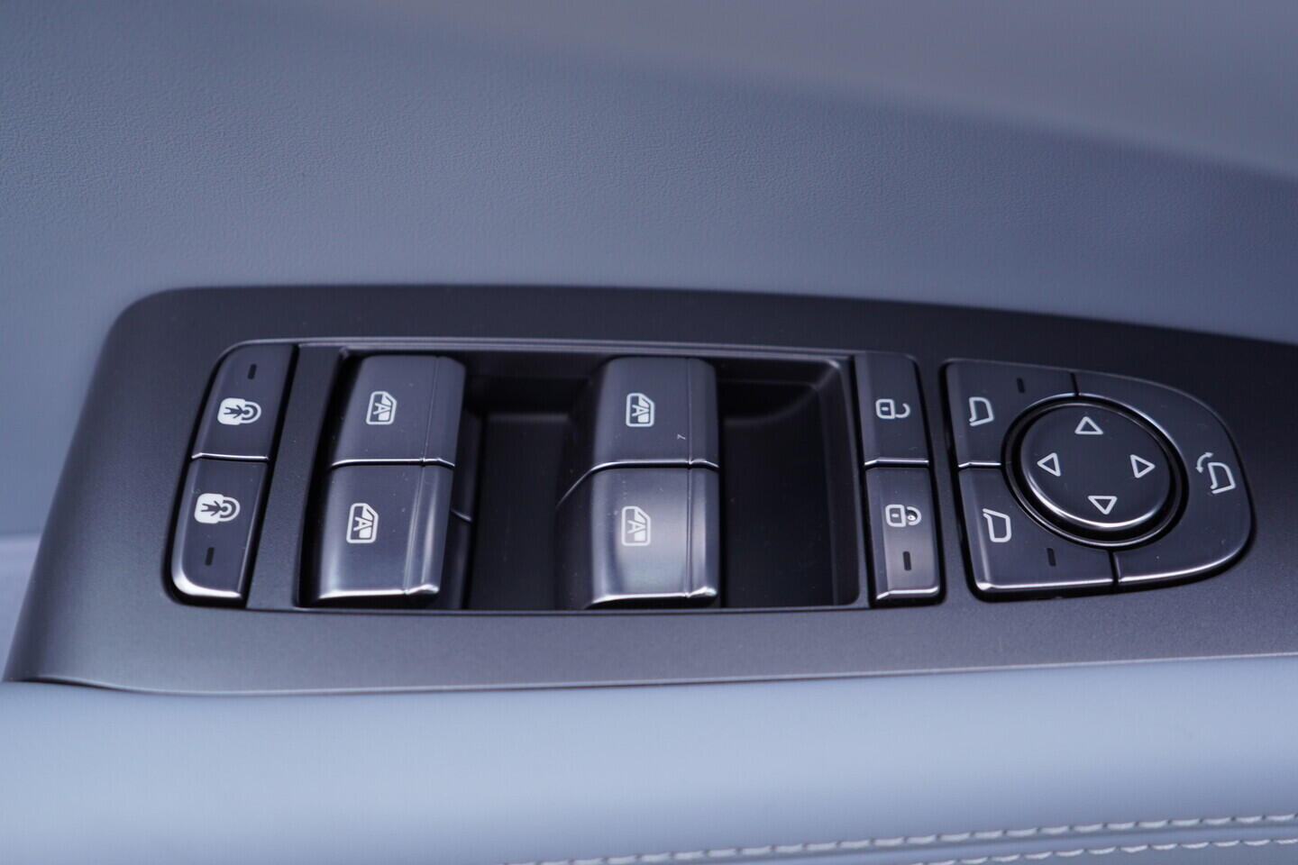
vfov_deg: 36.9
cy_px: 432
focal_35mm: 36
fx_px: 1298
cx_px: 649
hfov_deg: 53.1
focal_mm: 24
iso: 125
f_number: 2.8
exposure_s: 1/40
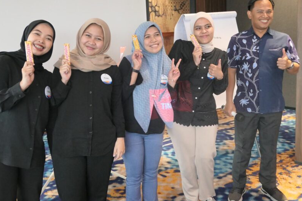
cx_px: 152
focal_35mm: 39
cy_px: 87
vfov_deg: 34.1
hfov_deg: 49.6
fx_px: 327
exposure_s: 1/80
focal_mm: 11.1
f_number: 2.5
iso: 1600
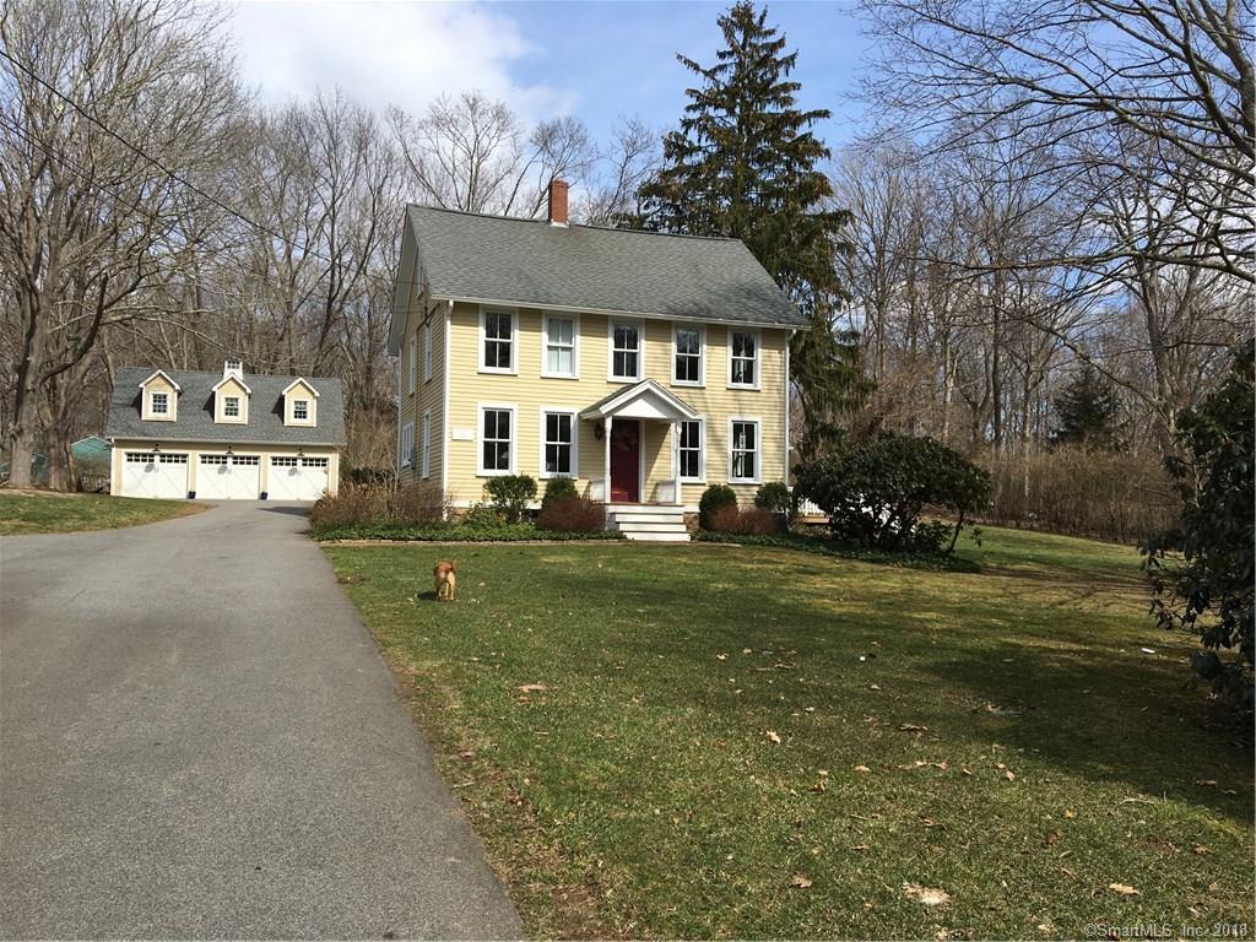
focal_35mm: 29
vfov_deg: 48.2
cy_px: 471
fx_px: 1052
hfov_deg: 61.7
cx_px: 628
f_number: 2.2
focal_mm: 4.15
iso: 25
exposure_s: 1/1748
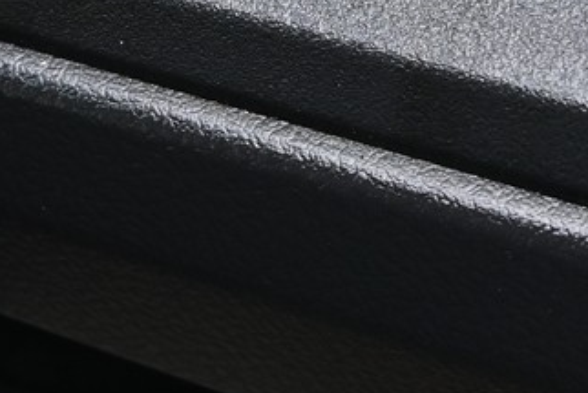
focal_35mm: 123
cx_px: 225
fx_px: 2010
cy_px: -255
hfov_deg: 16.6
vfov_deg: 10.6
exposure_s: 1/90
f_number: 6.7
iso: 400
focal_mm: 24
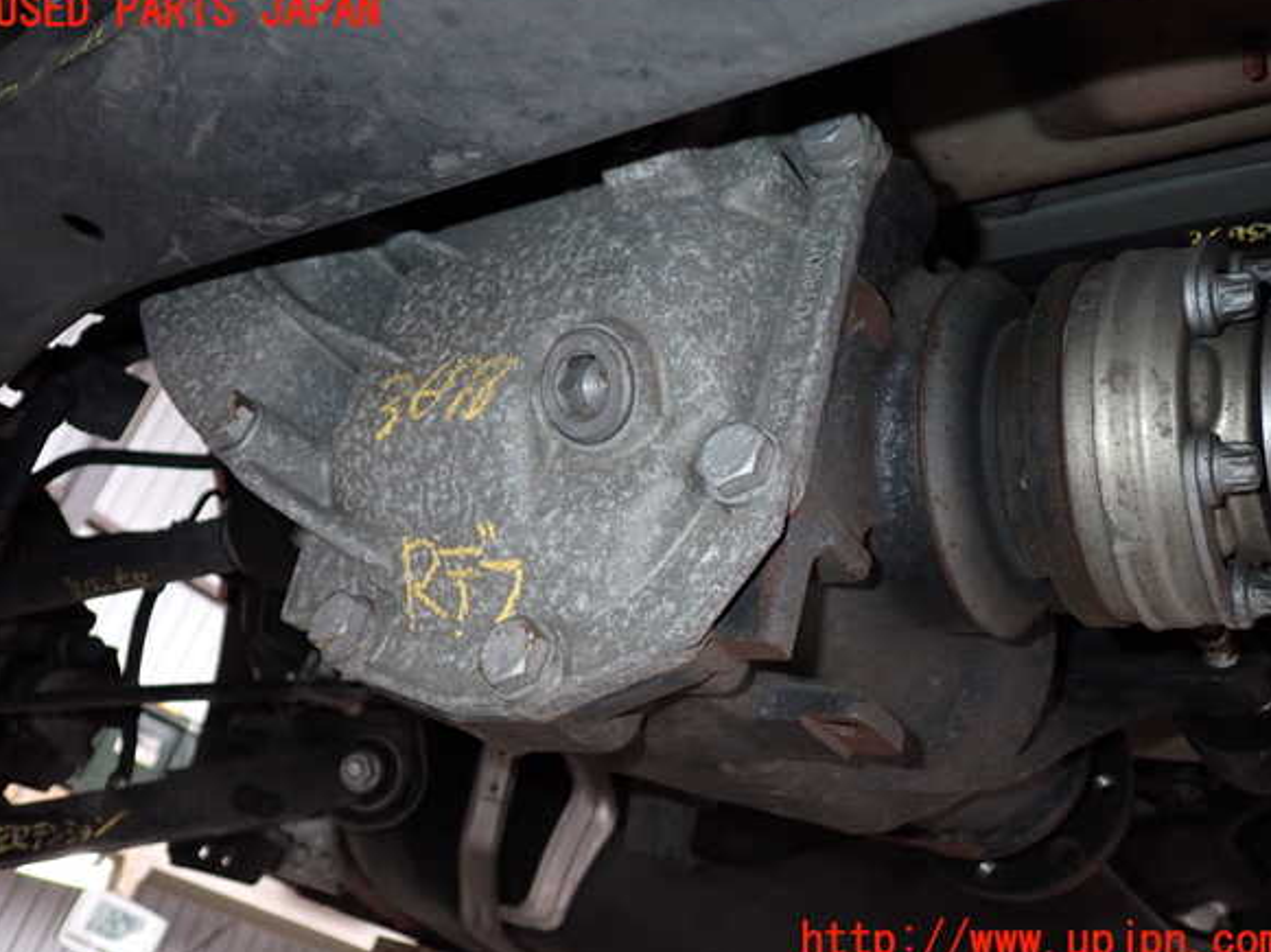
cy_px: 477
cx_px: 639
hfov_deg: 58.4
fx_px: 1138
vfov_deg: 45.4
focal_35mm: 31
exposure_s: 1/125
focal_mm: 5.4
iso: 400
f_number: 2.3
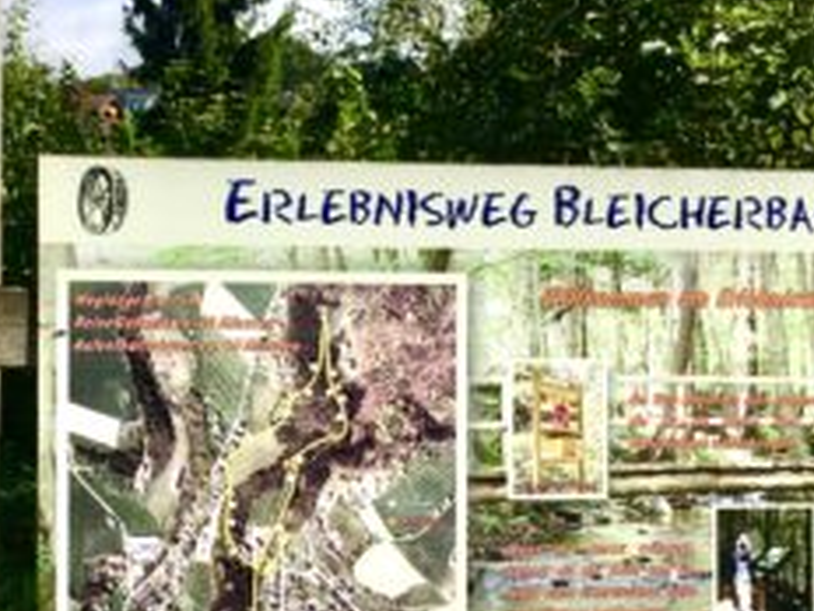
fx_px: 1505
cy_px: 348
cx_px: 260
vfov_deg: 22.9
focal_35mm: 64
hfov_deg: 30.0
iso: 25
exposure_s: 1/1672
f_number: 2.2
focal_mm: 4.15
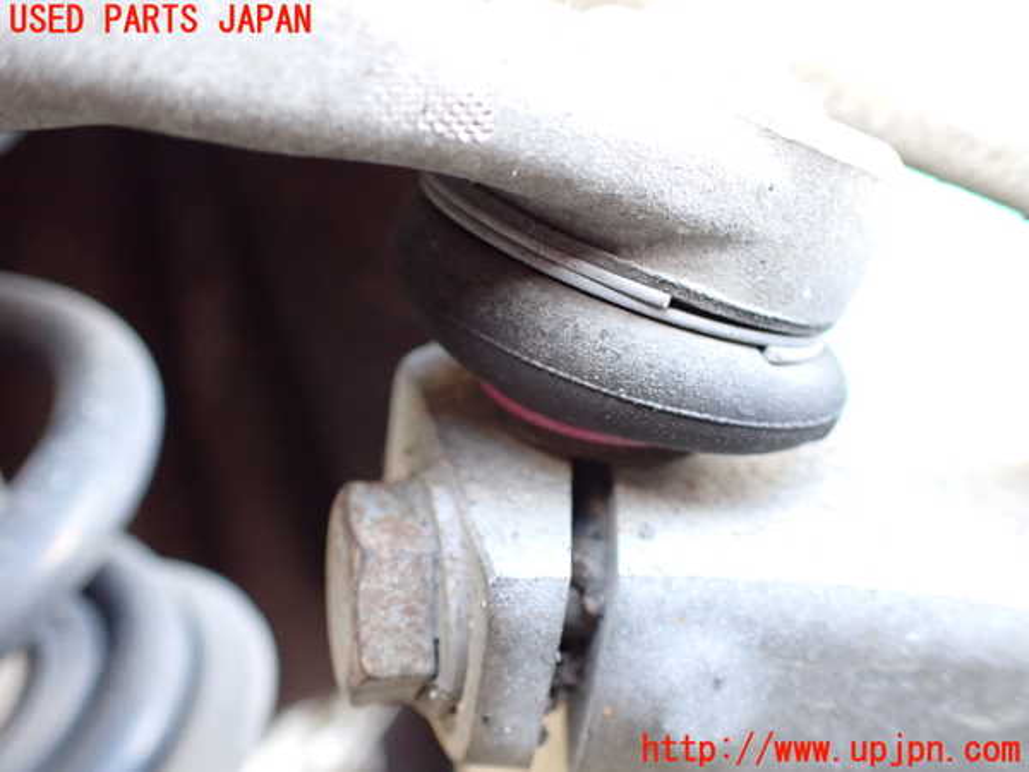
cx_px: 514
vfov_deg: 46.8
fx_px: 892
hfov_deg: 60.0
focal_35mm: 30
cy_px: 386
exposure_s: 1/100
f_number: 2.3
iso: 800
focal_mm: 5.4
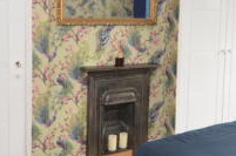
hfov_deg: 39.1
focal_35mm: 49
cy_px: 33
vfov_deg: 26.9
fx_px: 320
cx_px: 184
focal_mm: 10
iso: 200
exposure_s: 1/80
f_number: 4.5
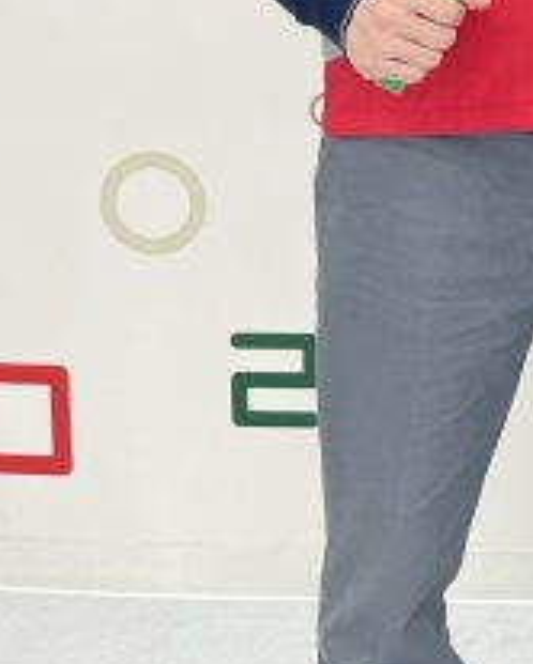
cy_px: -125
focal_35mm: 98
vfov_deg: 18.5
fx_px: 1930
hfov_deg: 12.7
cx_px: 1230
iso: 100
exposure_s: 1/120
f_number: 1.6
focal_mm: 5.1
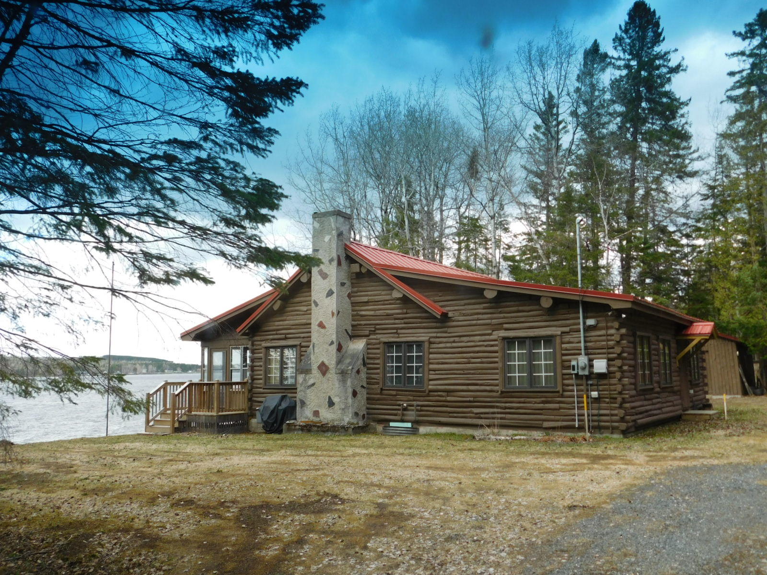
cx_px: 384
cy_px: 288
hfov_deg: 60.0
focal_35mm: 30
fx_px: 665
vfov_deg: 46.8
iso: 125
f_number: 3.2
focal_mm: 5.3
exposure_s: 1/250
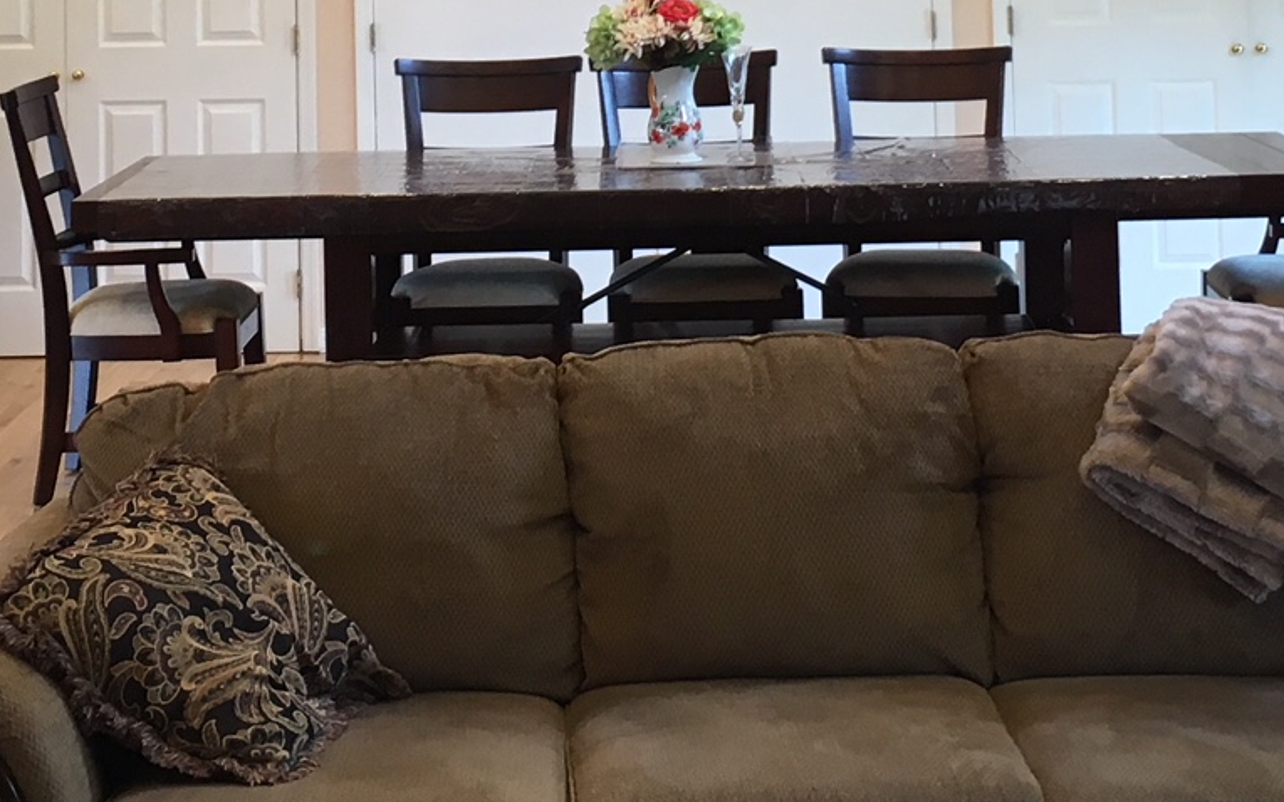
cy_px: -240
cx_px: 551
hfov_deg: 25.5
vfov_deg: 15.4
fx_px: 2834
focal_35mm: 81
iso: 50
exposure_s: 1/30
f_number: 2.2
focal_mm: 4.15
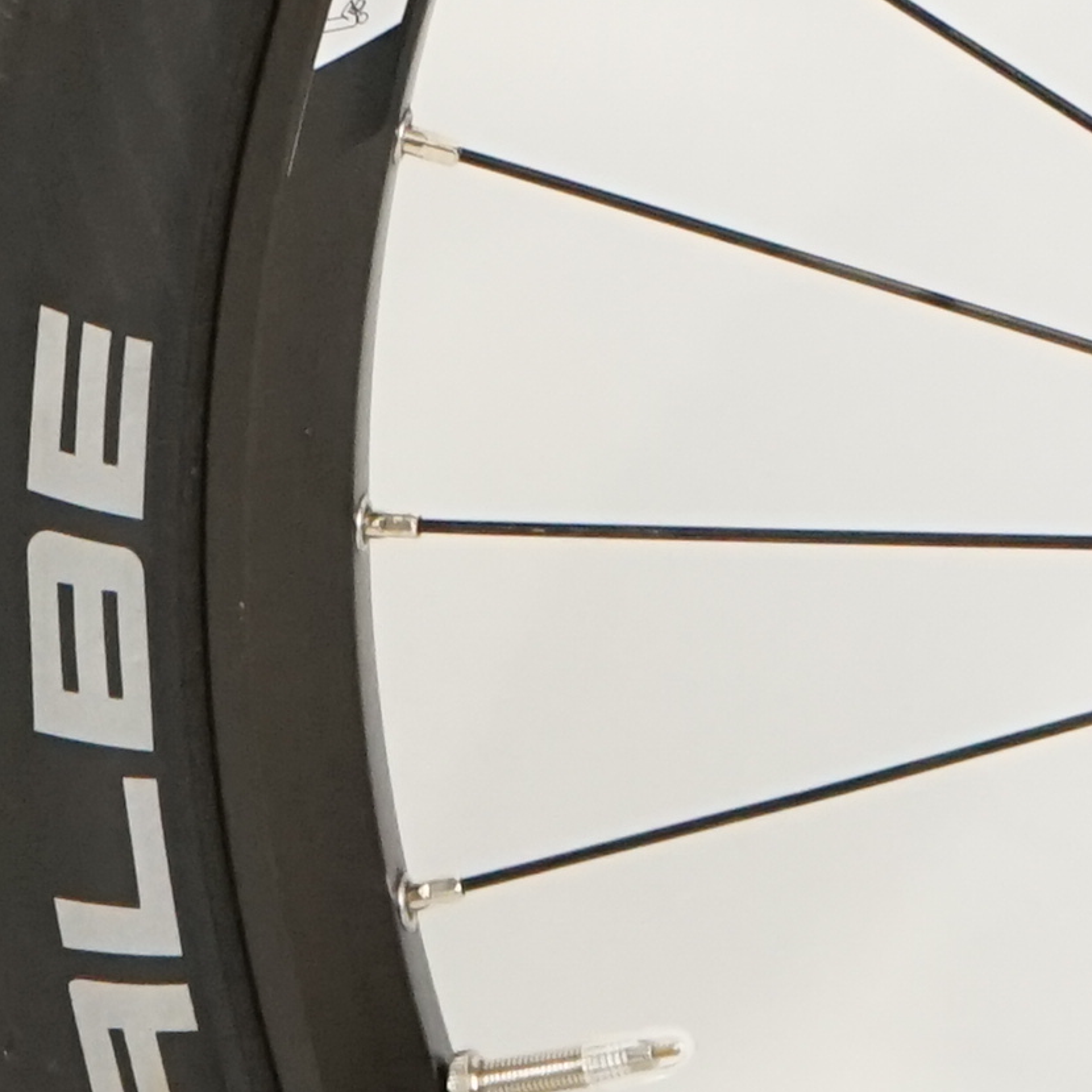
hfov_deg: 7.1
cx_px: 1309
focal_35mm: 246
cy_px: -946
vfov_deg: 6.9
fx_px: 8780
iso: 2500
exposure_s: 1/200
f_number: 5.6
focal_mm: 40
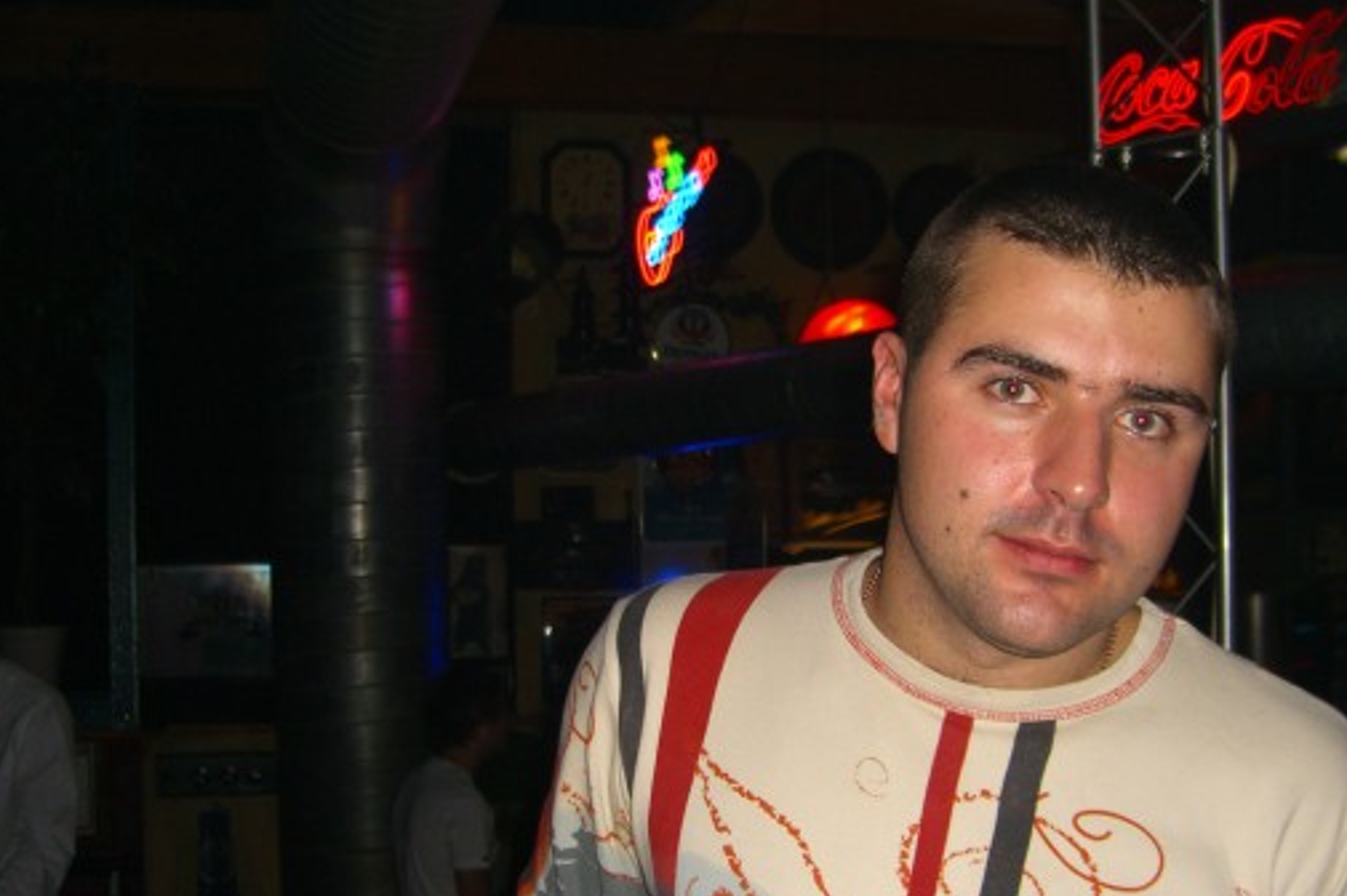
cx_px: 720
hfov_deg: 41.9
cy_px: 555
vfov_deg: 28.5
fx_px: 1757
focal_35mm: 47
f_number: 2.8
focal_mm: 7.9
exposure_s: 1/60
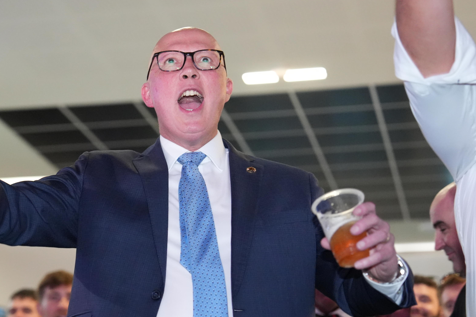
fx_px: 1481
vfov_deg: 12.2
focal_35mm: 112
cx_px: 180
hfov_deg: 18.2
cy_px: 190
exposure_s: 1/250
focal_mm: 70
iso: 6400
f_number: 2.8
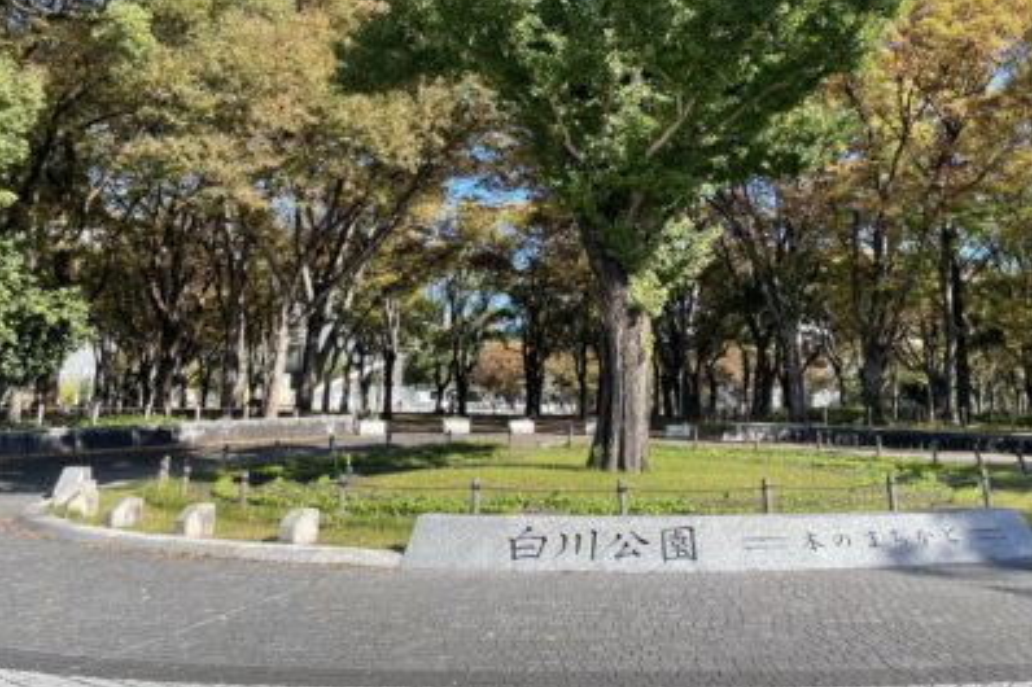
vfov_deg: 38.7
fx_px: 974
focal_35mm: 34
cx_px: 604
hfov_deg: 55.5
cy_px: 279
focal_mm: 4.2
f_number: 1.6
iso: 32
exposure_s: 1/1575
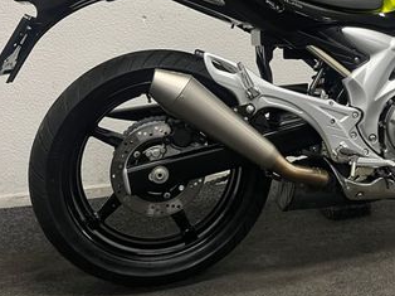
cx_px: 336
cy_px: 40
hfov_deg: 34.7
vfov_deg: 26.7
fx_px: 604
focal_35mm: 53
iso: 64
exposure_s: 1/50
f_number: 1.6
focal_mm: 5.1
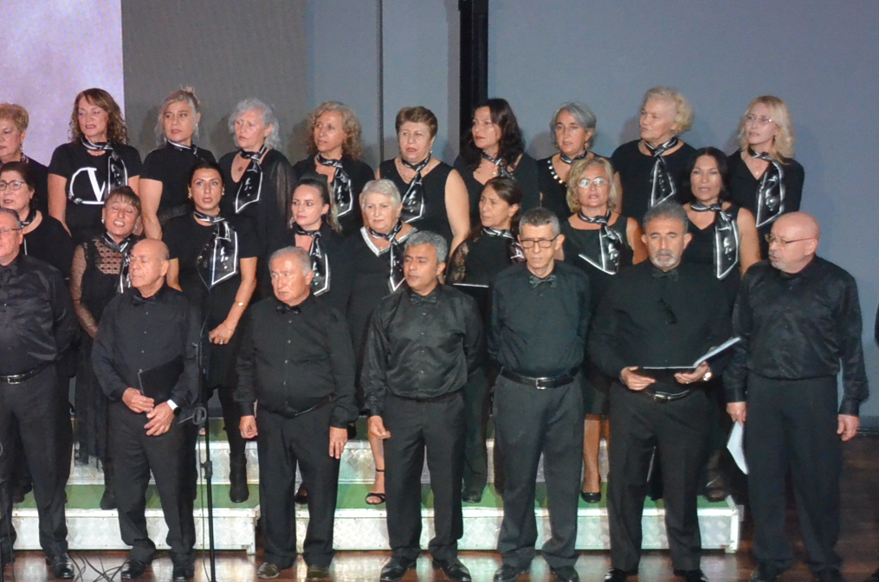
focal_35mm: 102
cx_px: -2
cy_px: 359
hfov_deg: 19.5
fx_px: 2485
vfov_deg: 13.3
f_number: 4
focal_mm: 28
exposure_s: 1/60
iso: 3200
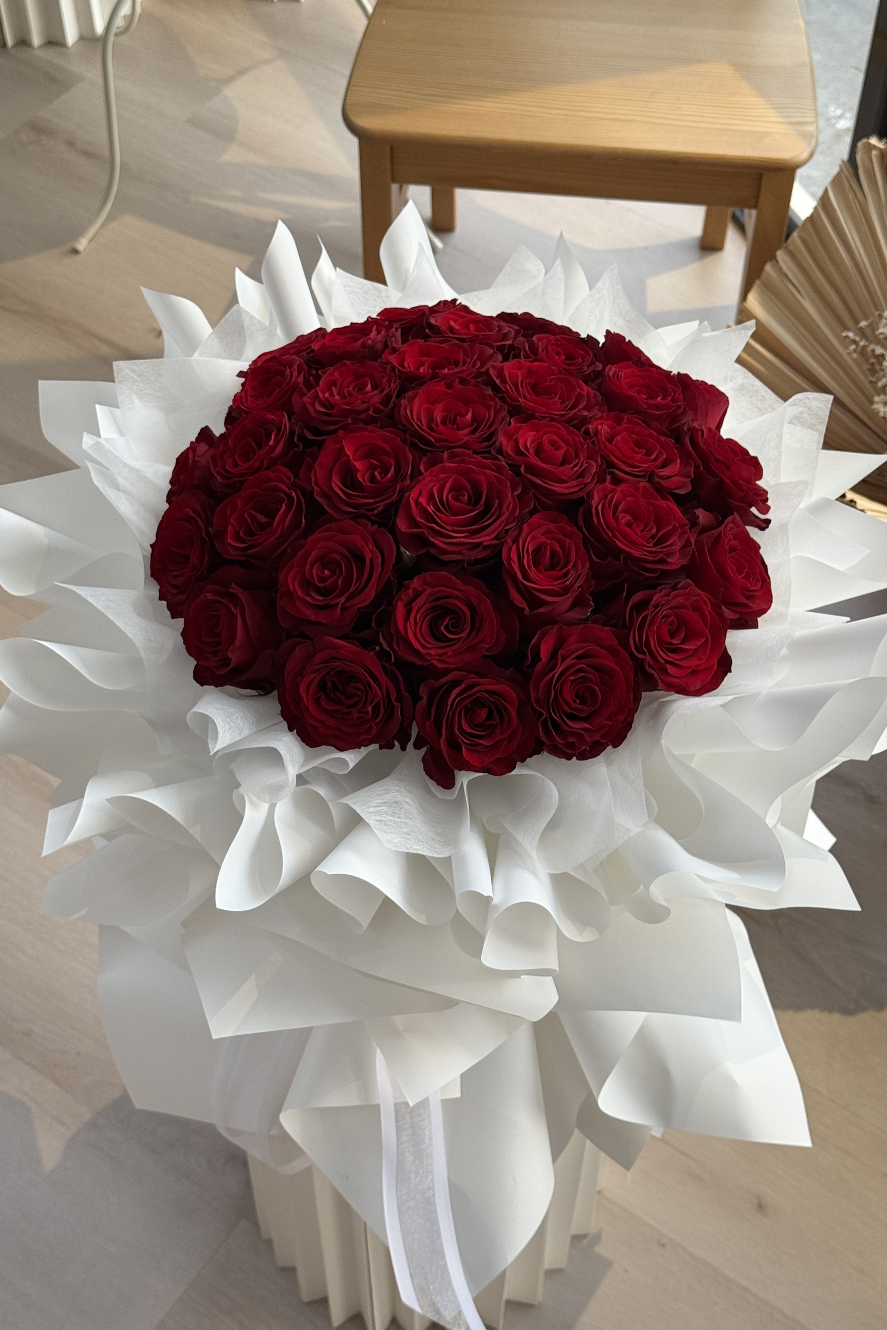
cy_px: 666
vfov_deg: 39.6
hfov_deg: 27.0
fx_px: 1847
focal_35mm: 50
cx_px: 462
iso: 100
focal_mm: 6.76
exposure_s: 1/60
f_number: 1.78
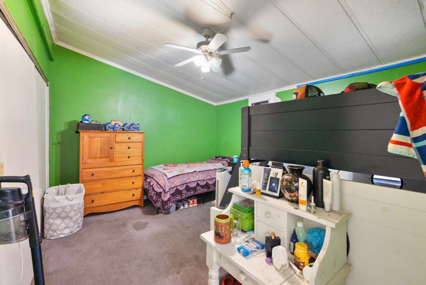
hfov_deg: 96.7
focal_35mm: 16
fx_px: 189
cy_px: 142
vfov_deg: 73.8
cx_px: 213
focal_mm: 16
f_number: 8
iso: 12800
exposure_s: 1/13
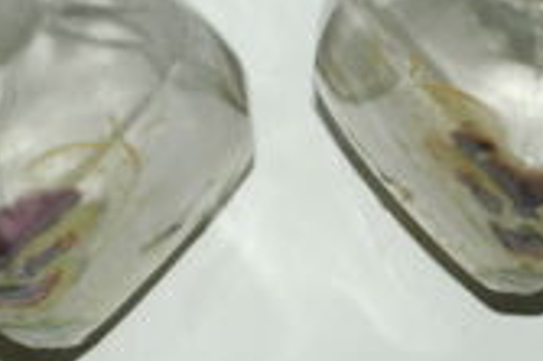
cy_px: -119
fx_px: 2275
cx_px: 293
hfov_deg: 13.6
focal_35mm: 151
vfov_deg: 8.9
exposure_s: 1/125
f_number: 7.1
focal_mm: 28
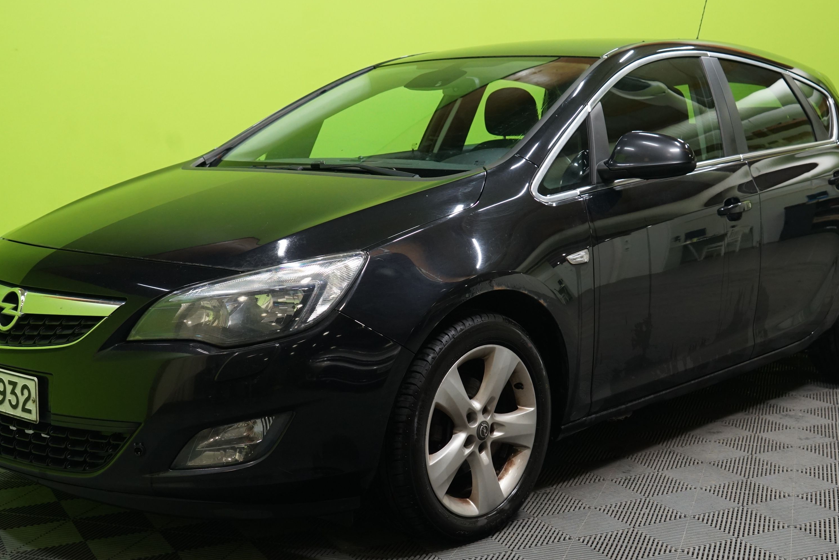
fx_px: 1142
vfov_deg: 27.5
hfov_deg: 40.3
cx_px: 428
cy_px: 288
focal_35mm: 49
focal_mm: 37
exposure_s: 1/25
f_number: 5.6
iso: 1250
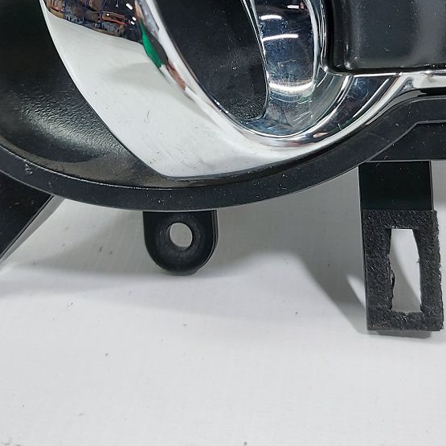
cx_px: 237
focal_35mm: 53
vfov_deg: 30.7
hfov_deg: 32.2
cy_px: 39
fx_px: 773
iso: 100
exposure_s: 1/50
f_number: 1.8
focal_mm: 5.23
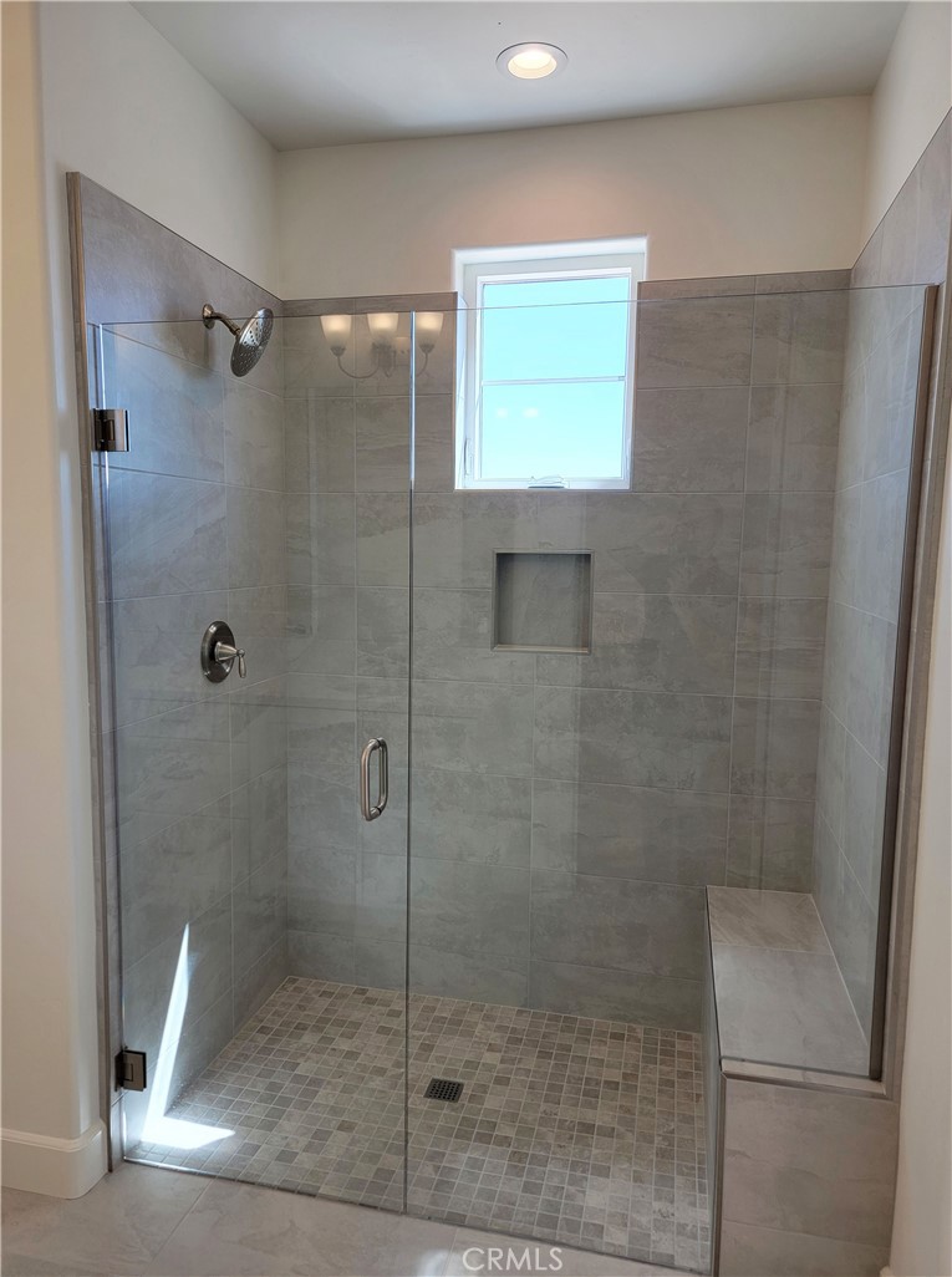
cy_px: 638
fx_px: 883
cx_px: 476
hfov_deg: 56.6
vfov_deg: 71.7
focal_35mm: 24
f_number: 1.8
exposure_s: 1/120
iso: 25
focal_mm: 6.7
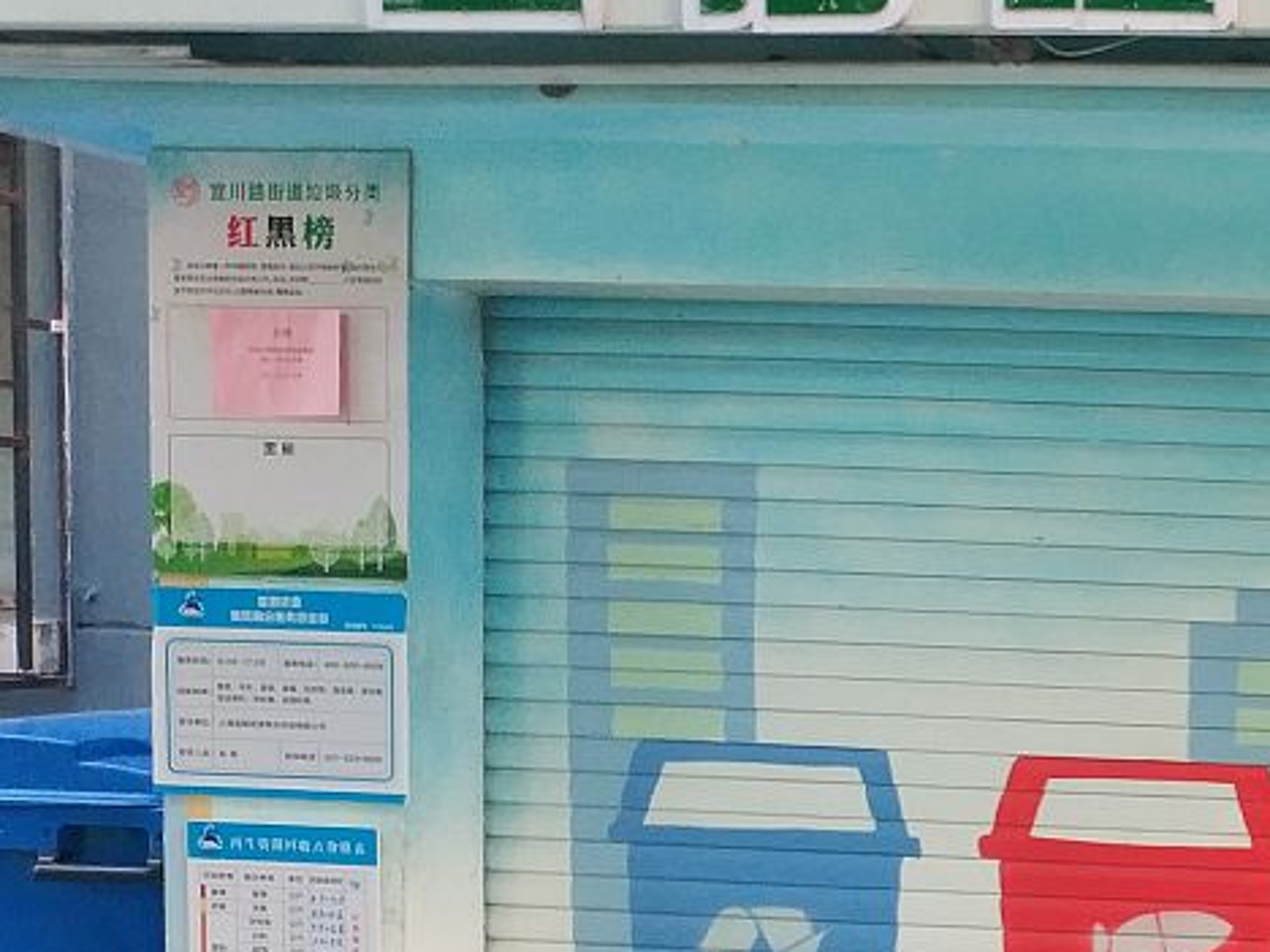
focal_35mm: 82
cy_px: 800
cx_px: 1577
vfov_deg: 17.8
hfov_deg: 21.8
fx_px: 3008
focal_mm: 4.5
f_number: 2
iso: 302
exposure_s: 1/25
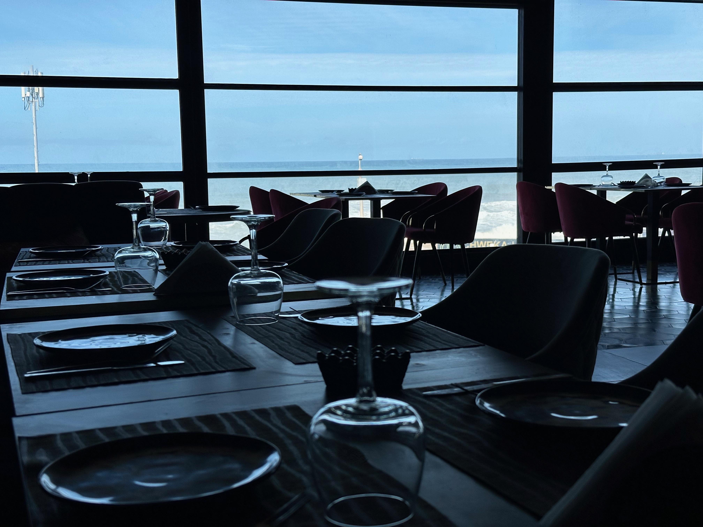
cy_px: 264
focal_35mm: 48
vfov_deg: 30.3
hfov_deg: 39.7
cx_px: 352
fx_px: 975
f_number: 1.78
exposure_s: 1/4367
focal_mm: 6.86
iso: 64
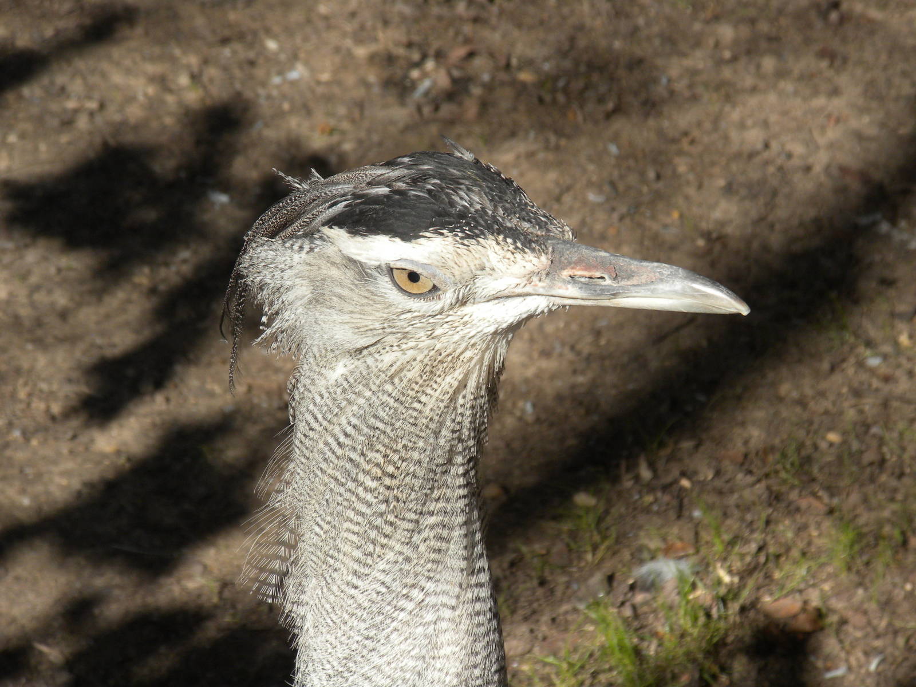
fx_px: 6298
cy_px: 344
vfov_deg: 6.2
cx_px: 458
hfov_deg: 8.3
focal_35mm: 238
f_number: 5.2
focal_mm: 42.1
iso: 93
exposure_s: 1/552
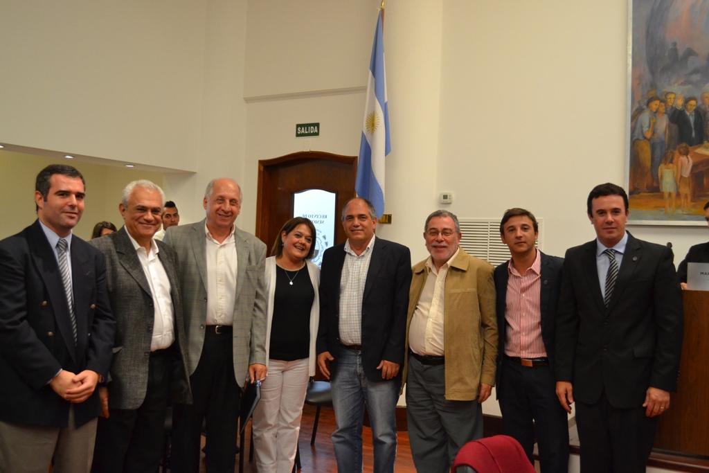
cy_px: 236
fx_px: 709
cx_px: 354
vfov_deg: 36.9
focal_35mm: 36
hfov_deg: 53.1
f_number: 4
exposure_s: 1/60
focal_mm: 24
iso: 1400
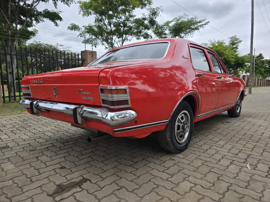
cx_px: 135
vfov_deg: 58.9
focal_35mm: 23
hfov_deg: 73.9
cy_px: 101
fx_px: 179
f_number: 1.7
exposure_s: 1/180
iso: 20
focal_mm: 6.3
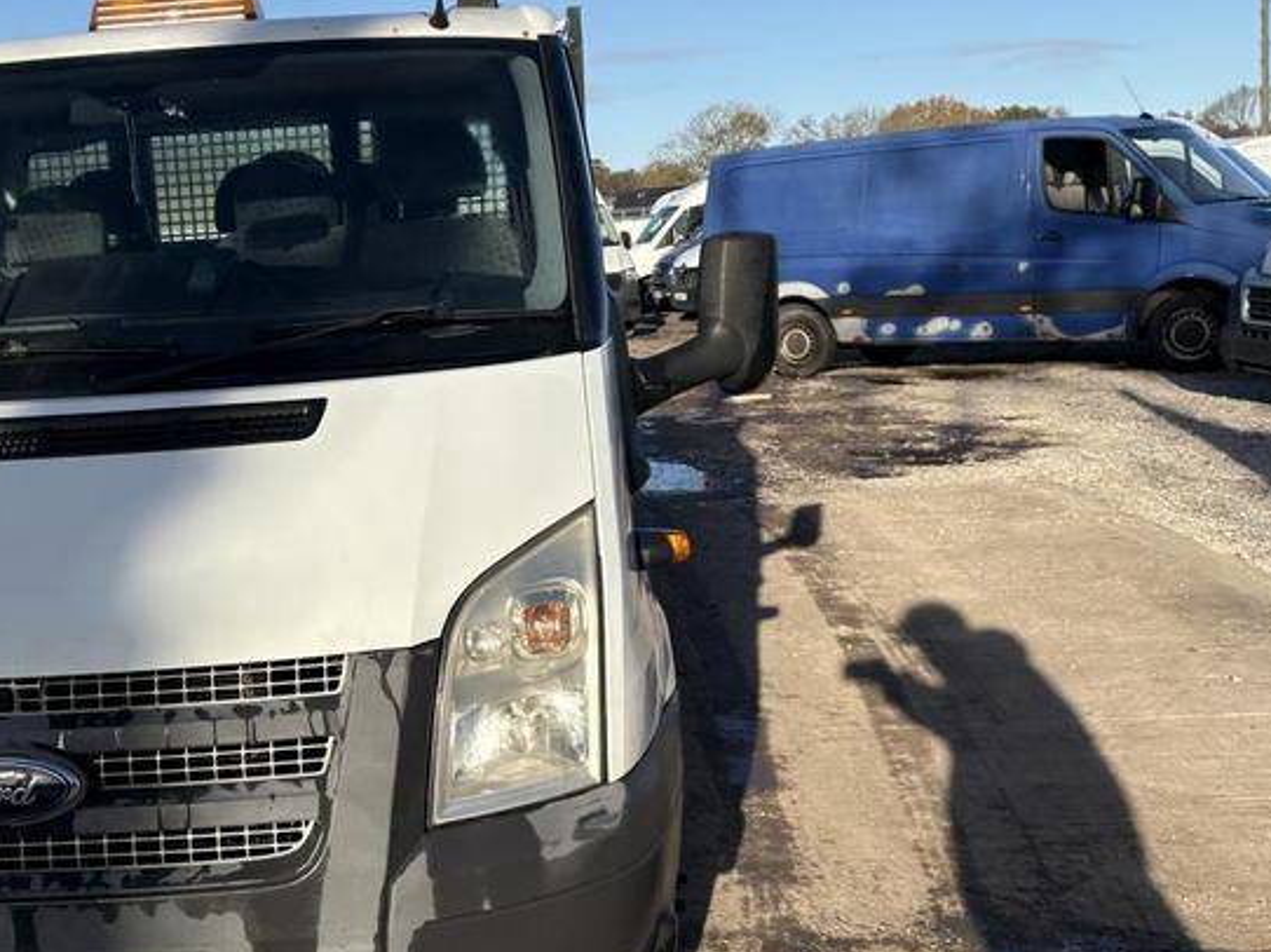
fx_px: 1578
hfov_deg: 42.5
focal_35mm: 43
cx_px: 312
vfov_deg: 33.5
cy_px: 563
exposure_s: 1/3831
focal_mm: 5.96
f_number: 1.6
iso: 50
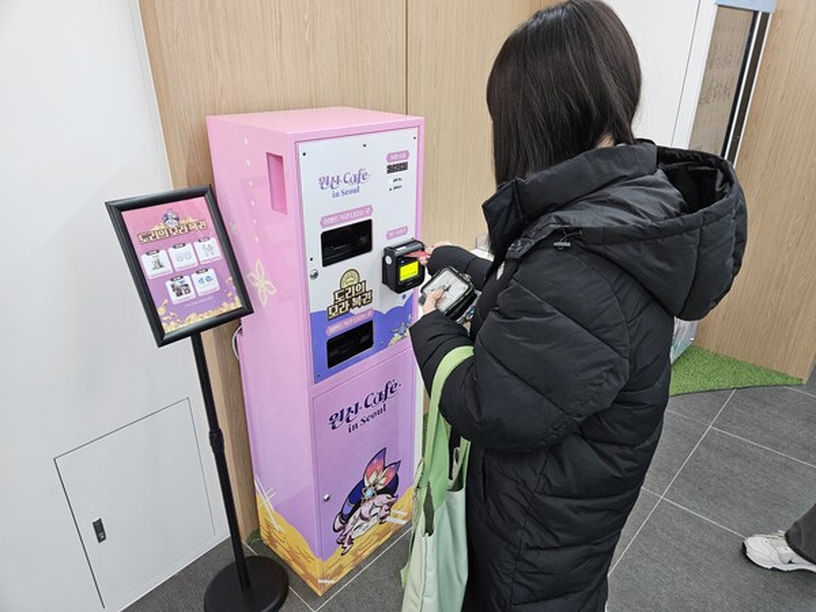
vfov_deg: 58.9
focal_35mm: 23
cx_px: 408
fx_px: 542
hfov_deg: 73.9
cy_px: 306
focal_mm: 5.4
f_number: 1.8
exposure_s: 1/120
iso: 125
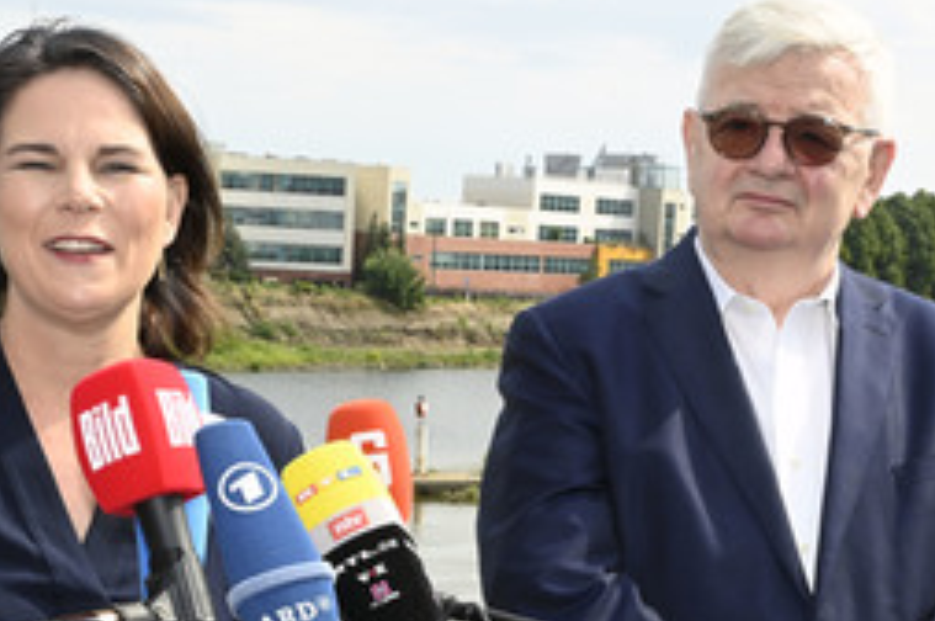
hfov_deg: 20.8
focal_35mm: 98
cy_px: 447
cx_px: 445
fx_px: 2542
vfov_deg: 13.9
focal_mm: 55
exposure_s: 1/200
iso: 1250
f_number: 25
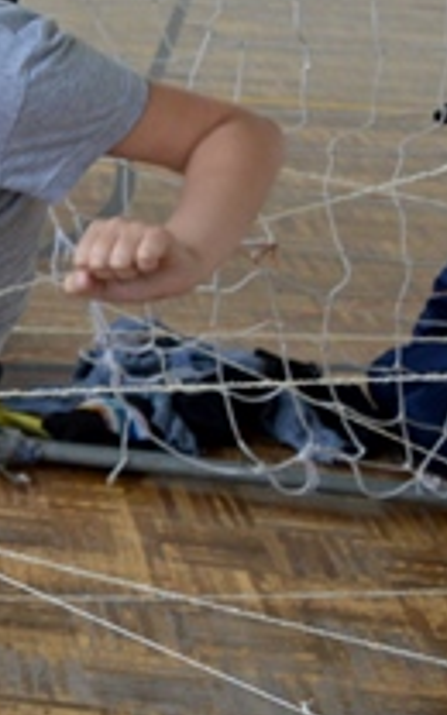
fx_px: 2066
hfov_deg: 10.5
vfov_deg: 19.4
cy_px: 131
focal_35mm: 106
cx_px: -640
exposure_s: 1/100
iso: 400
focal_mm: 18
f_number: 5
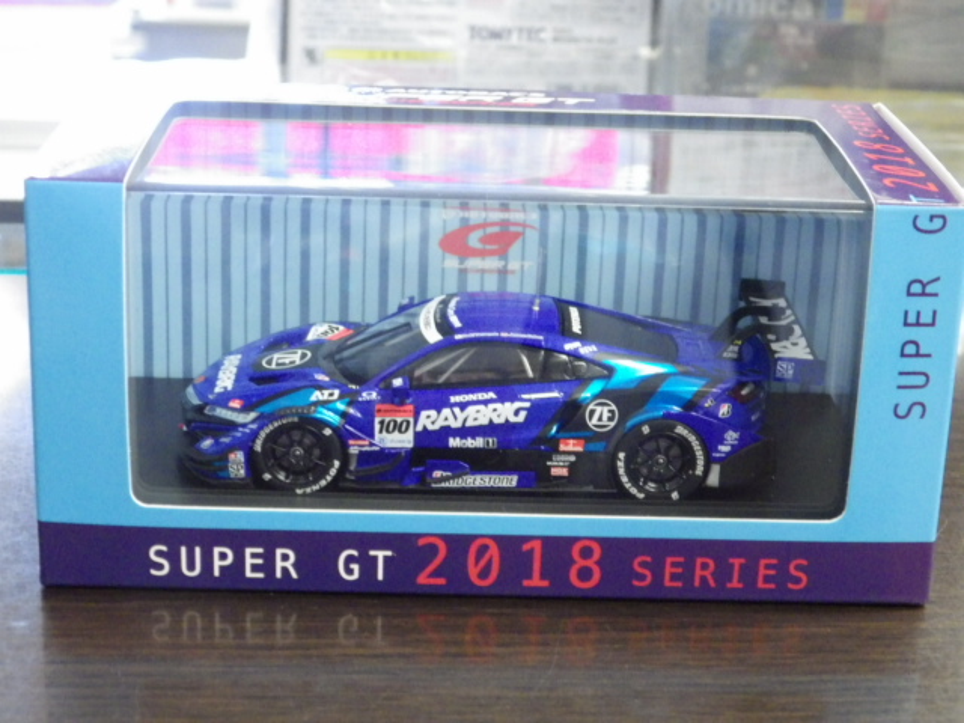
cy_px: 362
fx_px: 1977
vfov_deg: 20.7
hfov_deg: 27.4
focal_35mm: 71
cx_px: 482
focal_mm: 12.8
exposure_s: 1/25
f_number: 4.2
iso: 1250
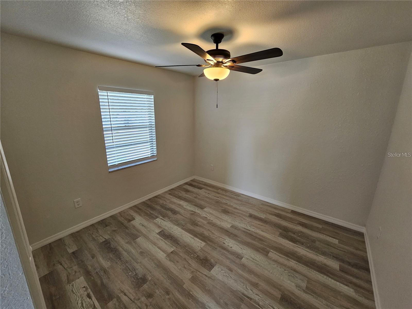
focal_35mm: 13
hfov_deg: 106.2
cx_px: 206
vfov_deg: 89.9
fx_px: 155
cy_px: 154
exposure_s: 1/60
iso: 100
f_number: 2.2
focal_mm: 2.2
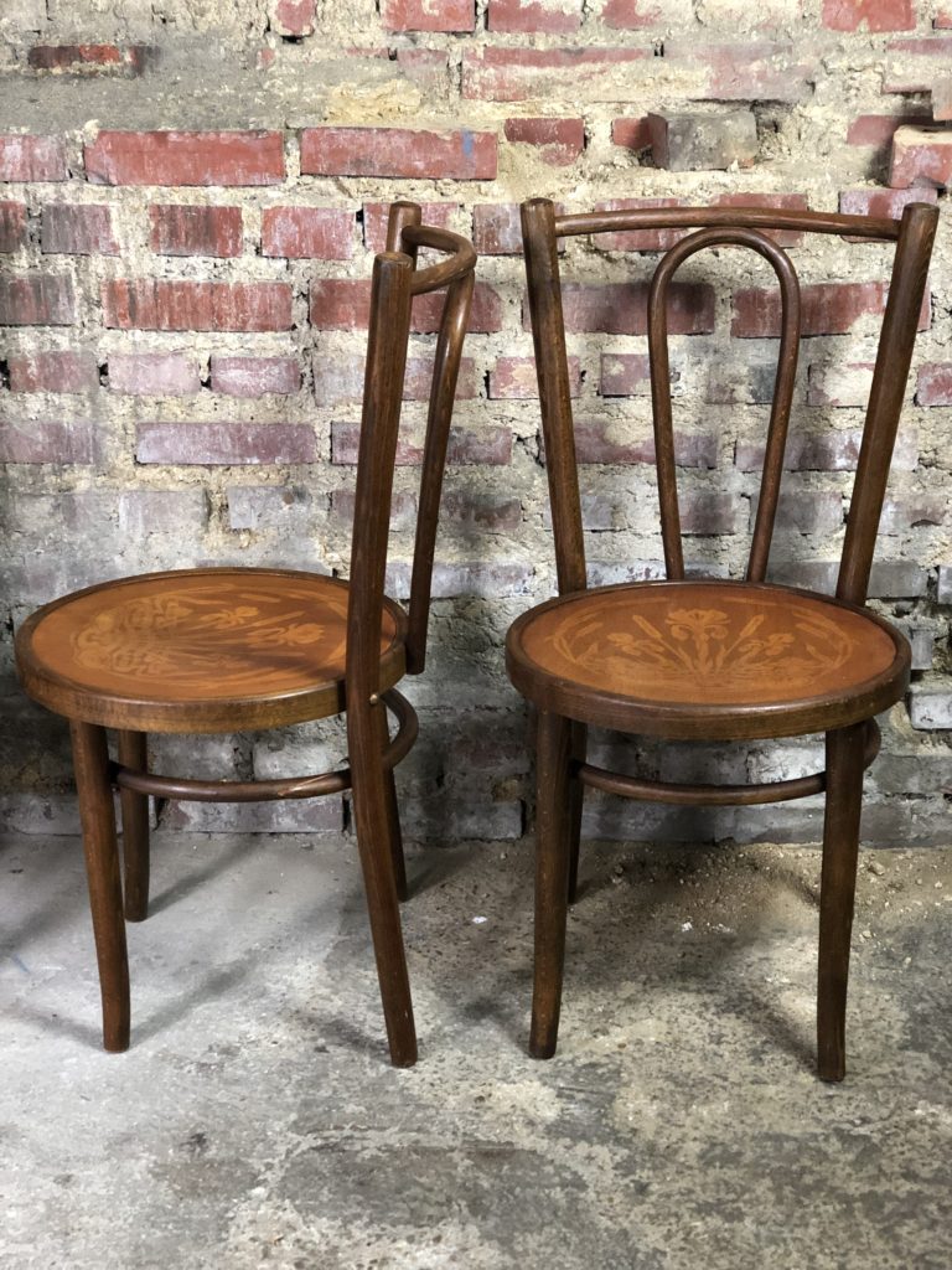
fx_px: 1907
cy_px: 635
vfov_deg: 36.8
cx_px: 476
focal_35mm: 52
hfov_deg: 28.0
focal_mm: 6
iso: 160
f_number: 2.4
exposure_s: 1/20
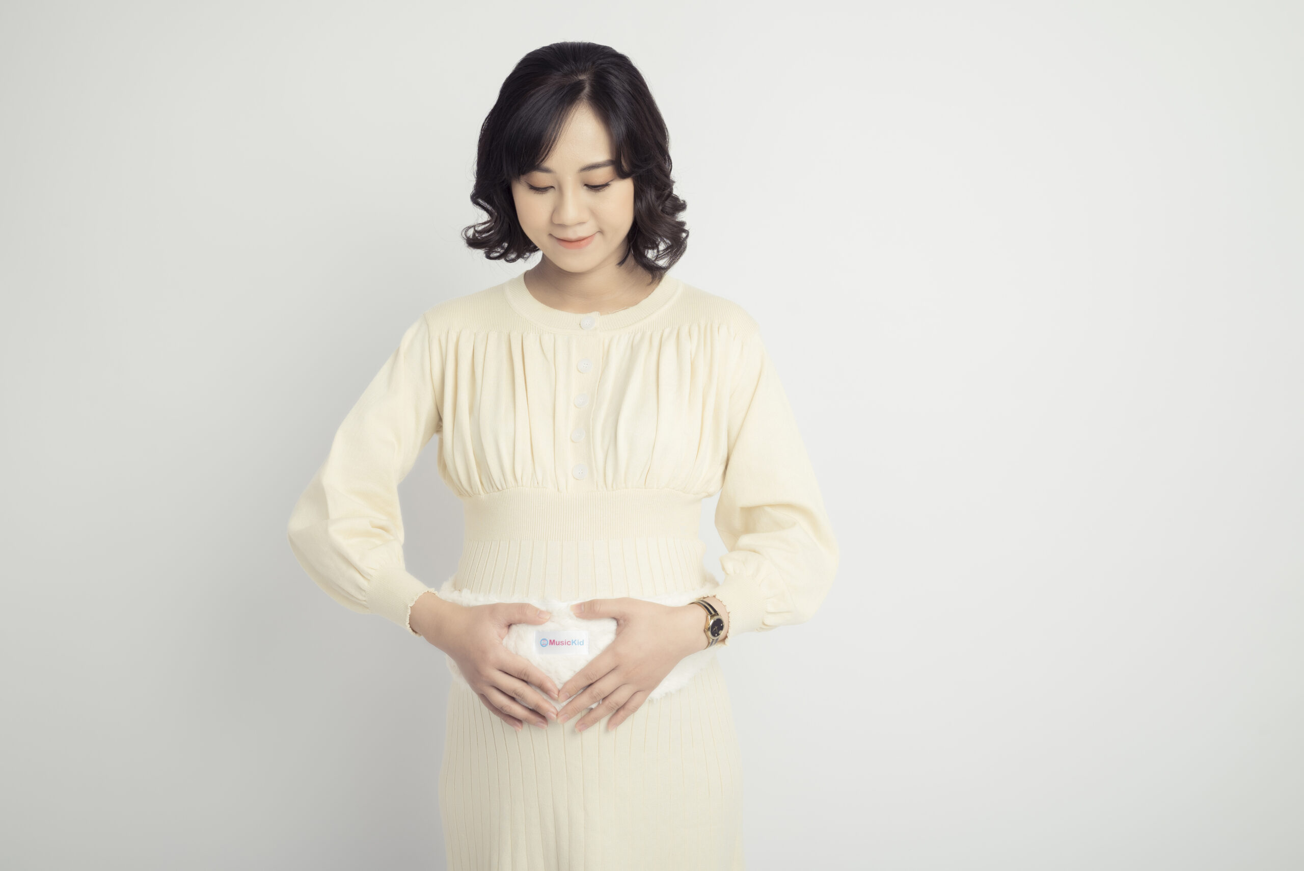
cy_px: 436
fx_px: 1812
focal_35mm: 50
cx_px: 652
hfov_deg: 39.6
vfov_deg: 27.0
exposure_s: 1/160
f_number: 7.1
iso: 200
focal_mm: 50
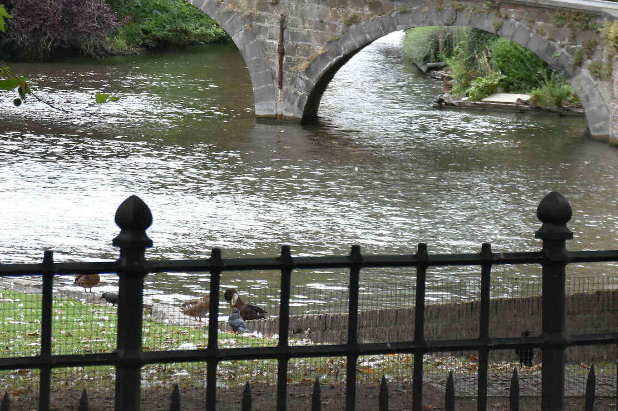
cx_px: 218
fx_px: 4171
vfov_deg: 5.6
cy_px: 33
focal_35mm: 243
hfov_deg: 8.5
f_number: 8
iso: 800
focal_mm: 75
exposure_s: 1/250
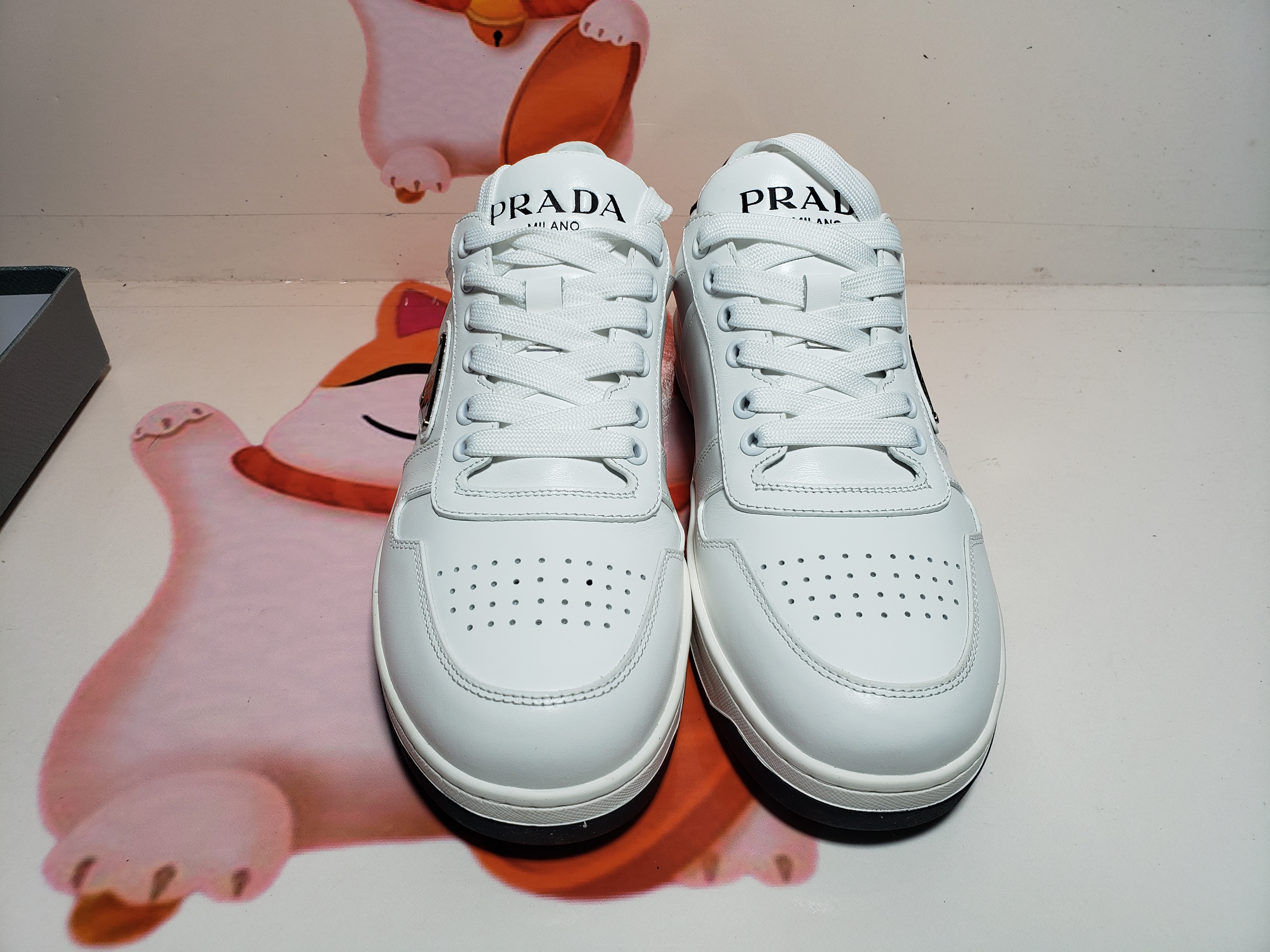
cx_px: 635
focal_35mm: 26
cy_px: 476
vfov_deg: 53.1
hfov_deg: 67.3
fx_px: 954
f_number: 2.4
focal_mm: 4.3
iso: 50
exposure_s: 1/348
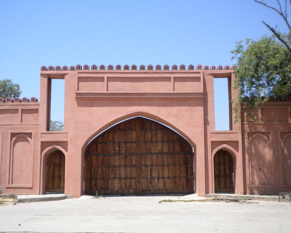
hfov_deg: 39.5
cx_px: 136
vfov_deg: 32.1
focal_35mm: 47
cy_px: 122
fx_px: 405
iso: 80
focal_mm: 7.4
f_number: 4.9
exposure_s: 1/416
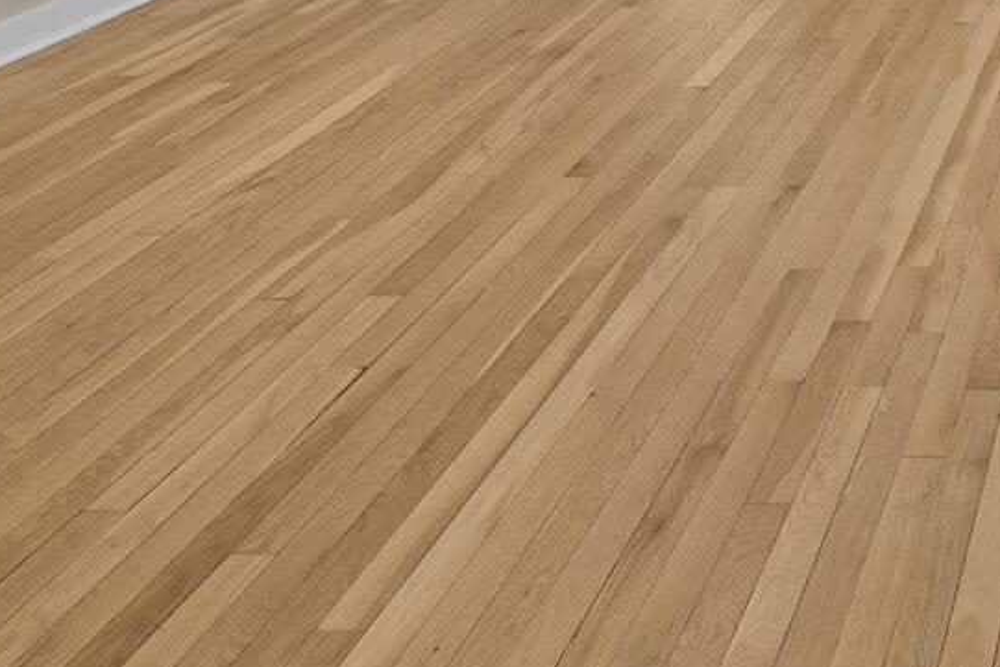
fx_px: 1473
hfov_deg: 31.6
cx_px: 1190
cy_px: -468
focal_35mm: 53
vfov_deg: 20.0
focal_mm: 14
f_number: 9
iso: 400
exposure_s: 1.3
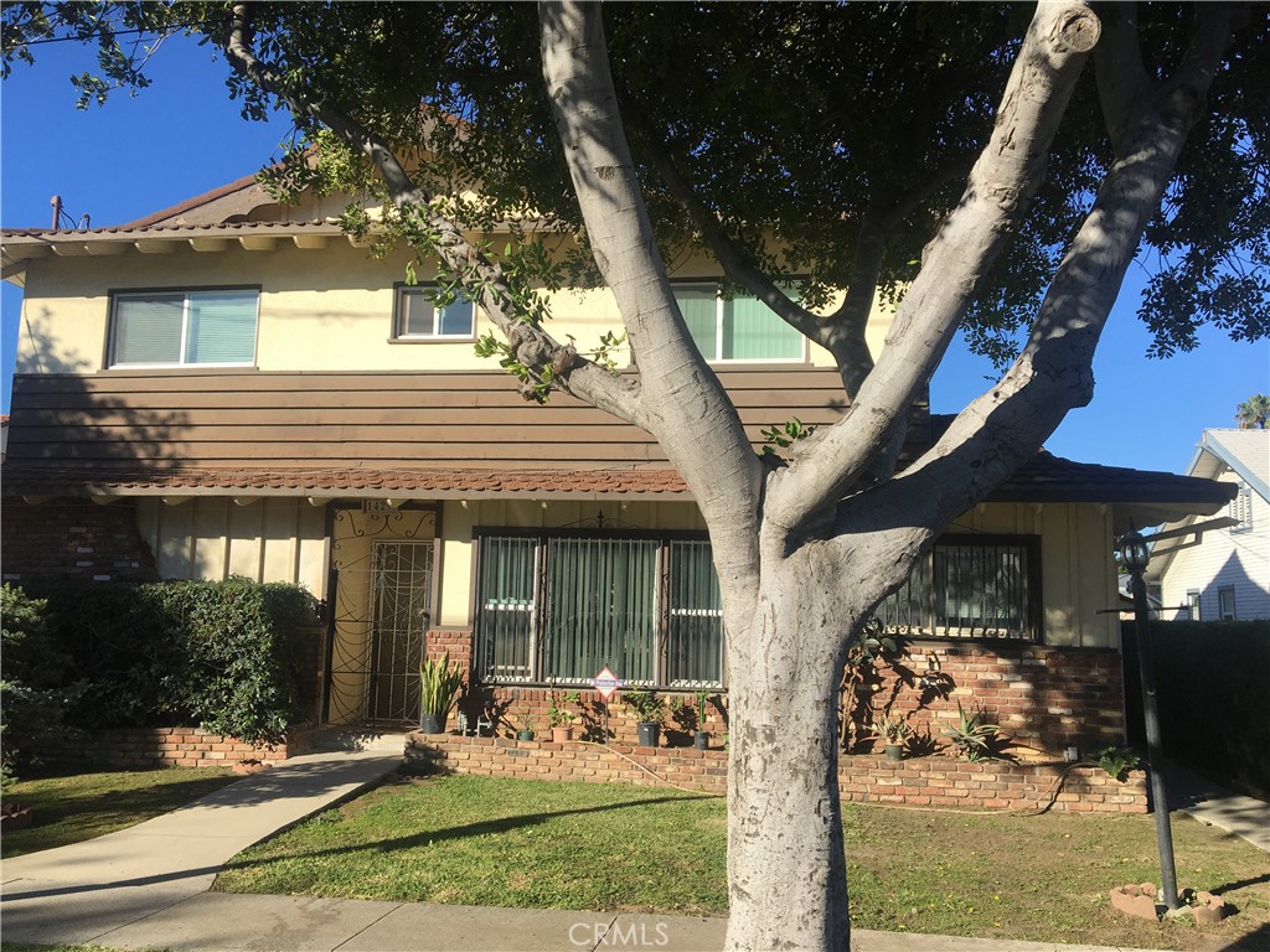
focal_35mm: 29
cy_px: 476
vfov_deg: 48.2
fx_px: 1064
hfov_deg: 61.7
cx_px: 635
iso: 25
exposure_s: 1/1399
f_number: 2.2
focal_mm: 4.15
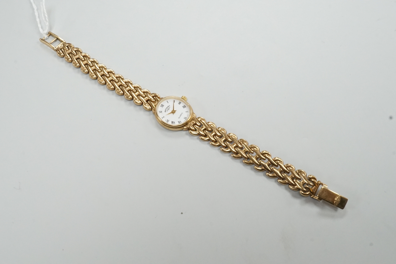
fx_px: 495
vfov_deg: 29.9
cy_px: 132
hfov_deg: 43.6
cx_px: 198
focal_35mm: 45
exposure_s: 1/60
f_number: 22
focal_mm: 30
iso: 3200
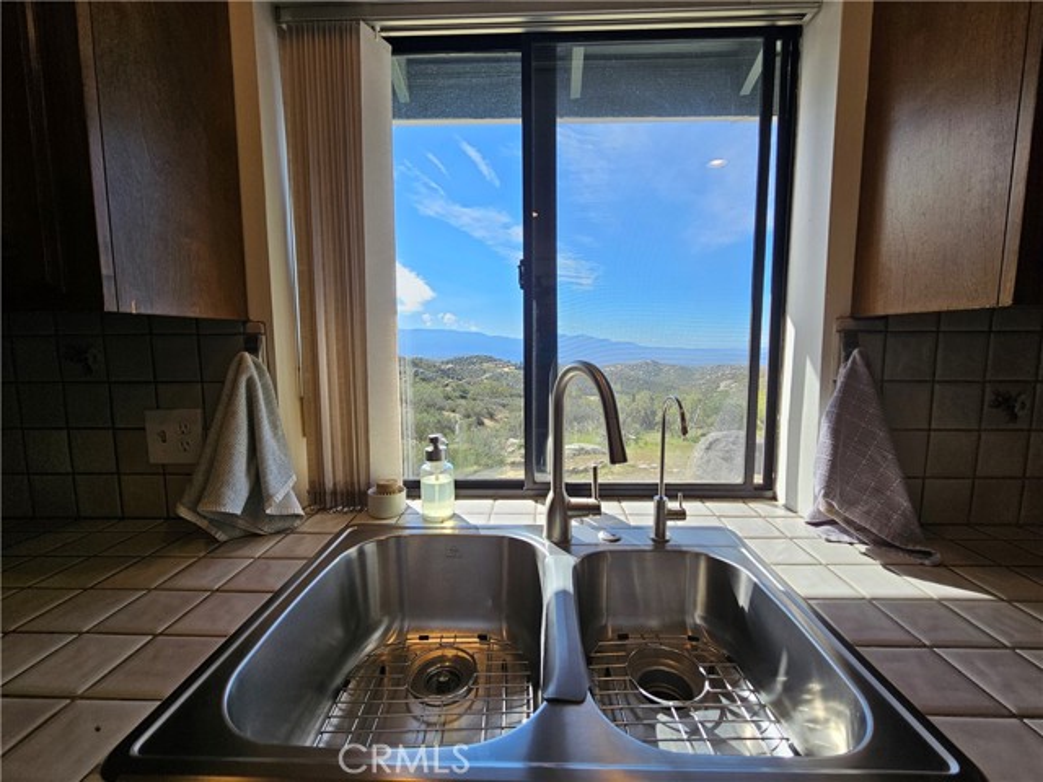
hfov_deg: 106.2
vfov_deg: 89.9
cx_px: 522
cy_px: 391
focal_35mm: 13
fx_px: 392
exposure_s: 1/479
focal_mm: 2.2
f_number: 2.2
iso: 50
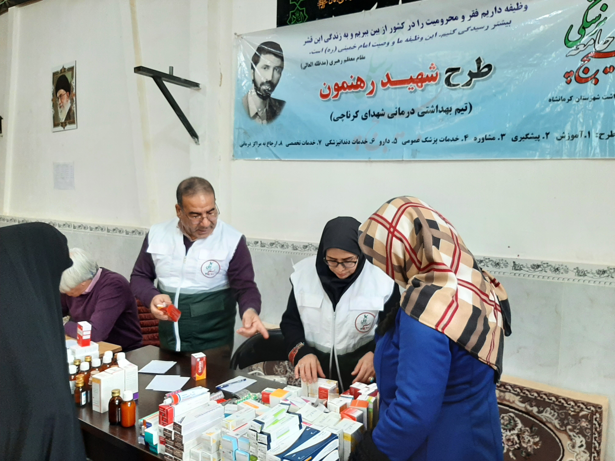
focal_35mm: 26
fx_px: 462
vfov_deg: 53.1
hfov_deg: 67.3
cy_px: 230
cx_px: 308
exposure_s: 1/33
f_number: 1.7
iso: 200
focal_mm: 3.93
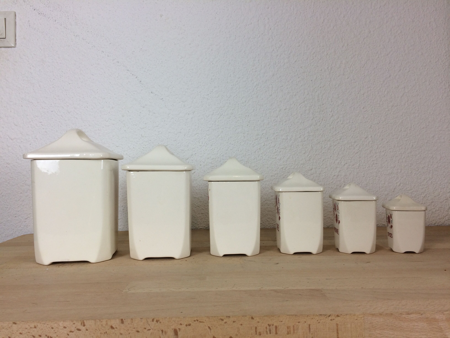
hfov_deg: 61.7
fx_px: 377
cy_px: 169
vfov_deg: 48.2
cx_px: 225
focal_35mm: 29
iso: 40
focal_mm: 4.15
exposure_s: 1/50
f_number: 2.2
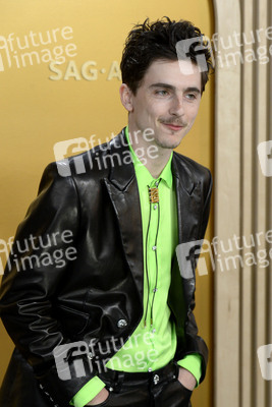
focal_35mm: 112
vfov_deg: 18.3
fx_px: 1268
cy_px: 204
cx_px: 136
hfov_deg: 12.2
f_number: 6.3
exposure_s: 1/250
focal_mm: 112
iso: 2500
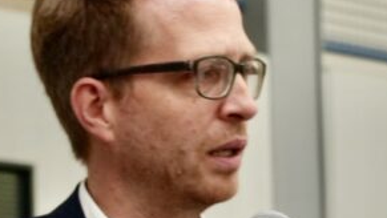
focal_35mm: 258
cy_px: 296
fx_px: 2649
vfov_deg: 4.7
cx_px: 215
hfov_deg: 8.4
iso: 1000
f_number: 7.1
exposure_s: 1/160
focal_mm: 70
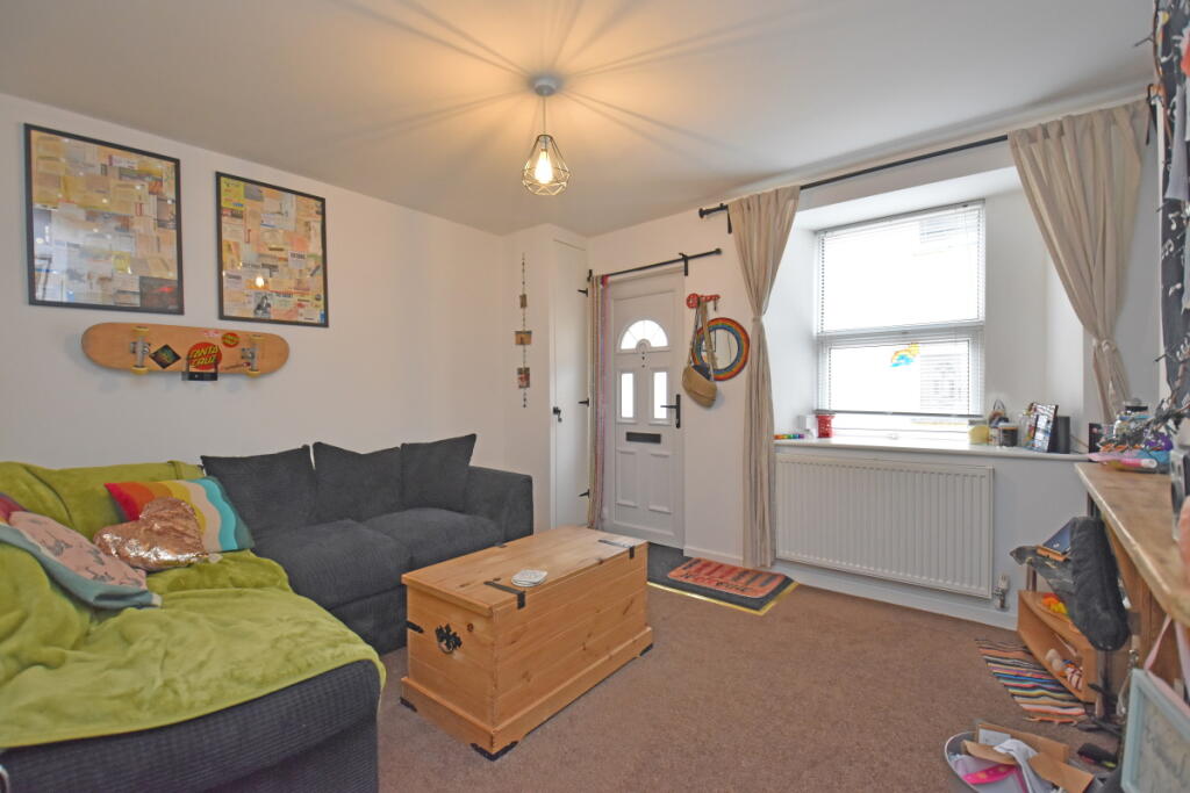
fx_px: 496
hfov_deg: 100.4
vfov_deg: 77.3
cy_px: 396
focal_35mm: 15
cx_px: 595
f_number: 4
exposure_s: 1/125
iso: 1250
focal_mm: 10
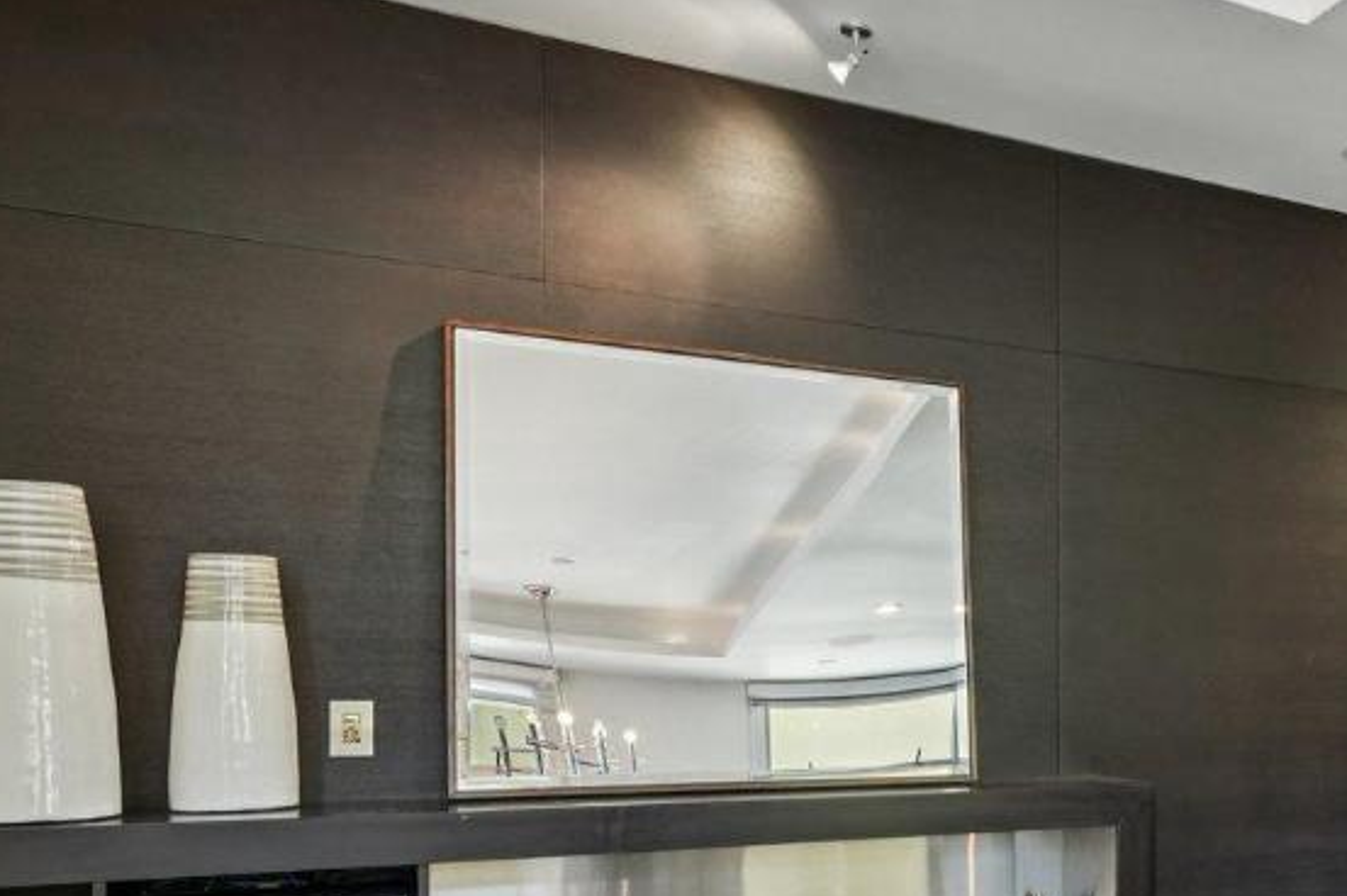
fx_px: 1421
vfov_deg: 33.9
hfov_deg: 40.7
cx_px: 1486
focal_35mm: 38
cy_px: 724
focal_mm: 14
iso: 800
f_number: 8
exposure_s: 1/25
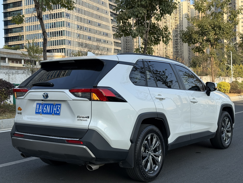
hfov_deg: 39.7
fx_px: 337
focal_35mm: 48
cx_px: 122
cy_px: 92
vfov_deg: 30.3
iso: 64
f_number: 1.78
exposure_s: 1/1642
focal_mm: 6.76
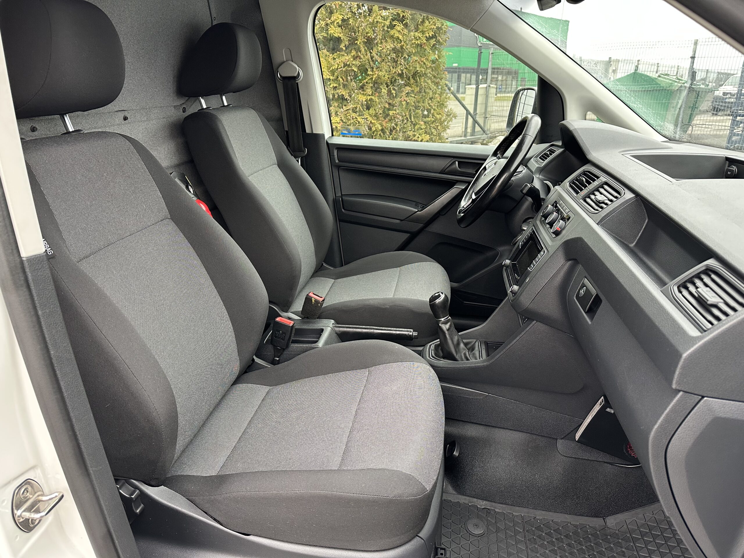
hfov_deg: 71.6
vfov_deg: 56.8
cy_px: 279
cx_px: 372
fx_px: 516
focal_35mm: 24
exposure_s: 1/80
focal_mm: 6.86
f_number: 1.78
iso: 250
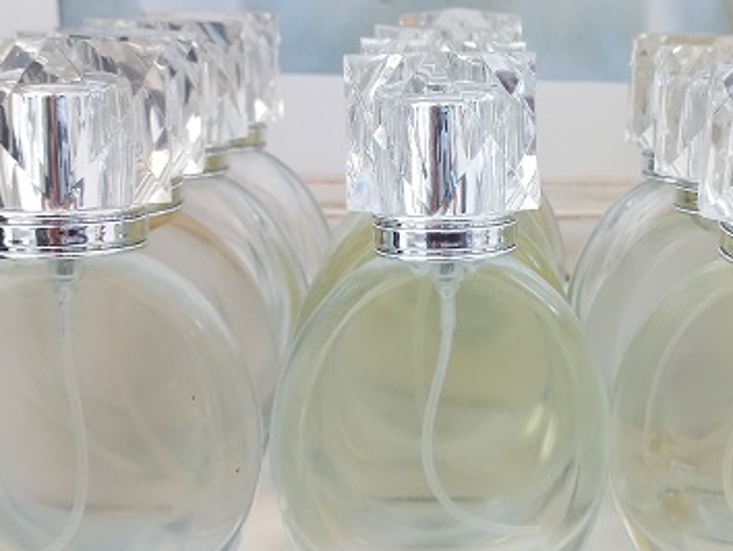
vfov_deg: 29.6
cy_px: 208
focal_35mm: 49
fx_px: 1038
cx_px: 520
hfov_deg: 38.2
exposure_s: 1/33.3
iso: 187
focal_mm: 4.6
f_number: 1.8
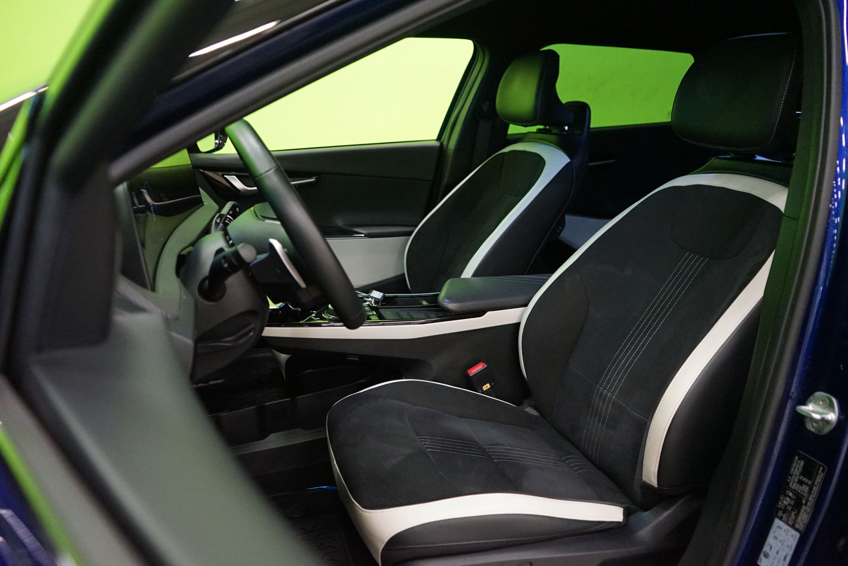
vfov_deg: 46.4
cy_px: 283
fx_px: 660
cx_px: 424
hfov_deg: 65.5
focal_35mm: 28
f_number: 3.5
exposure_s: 1/50
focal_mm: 28
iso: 6400
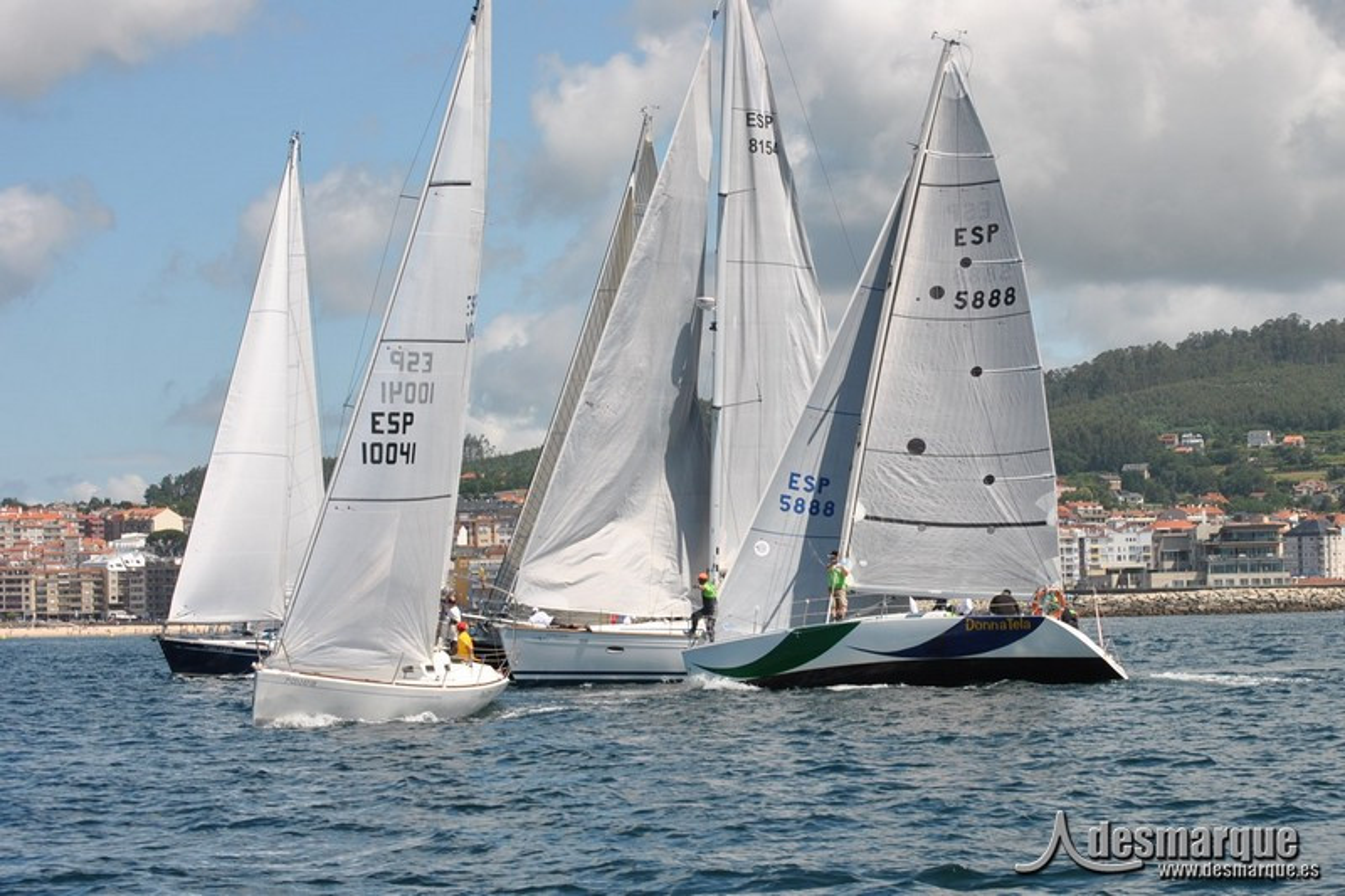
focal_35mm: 82
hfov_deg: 24.6
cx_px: 672
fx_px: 3081
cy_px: 448
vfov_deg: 16.5
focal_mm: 55
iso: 100
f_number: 8
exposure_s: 1/250
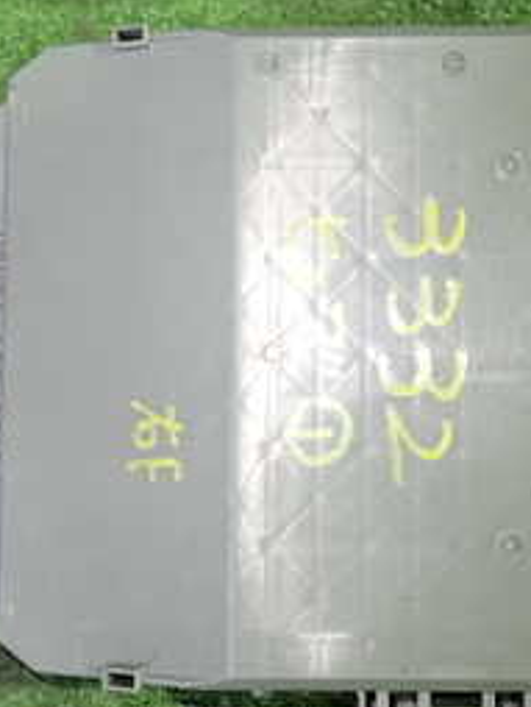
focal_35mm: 59
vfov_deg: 32.7
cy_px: 328
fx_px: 1205
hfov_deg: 24.8
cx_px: 320
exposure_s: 1/30
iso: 320
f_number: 2
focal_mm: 4.5
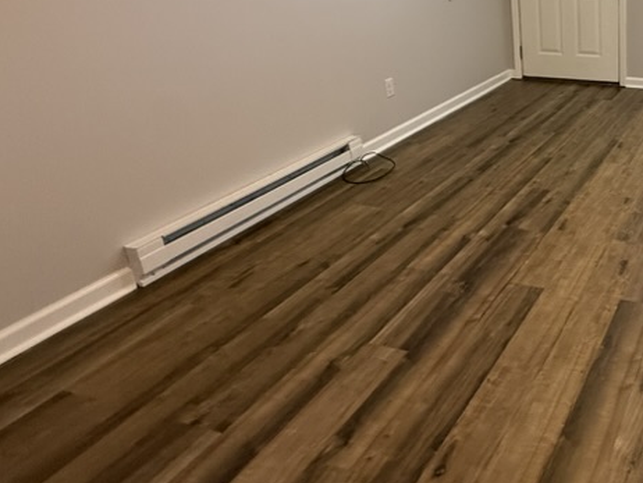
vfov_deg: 43.2
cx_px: 643
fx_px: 576
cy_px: 90
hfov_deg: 48.1
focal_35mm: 31
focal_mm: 2.22
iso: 500
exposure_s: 1/120
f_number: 2.2
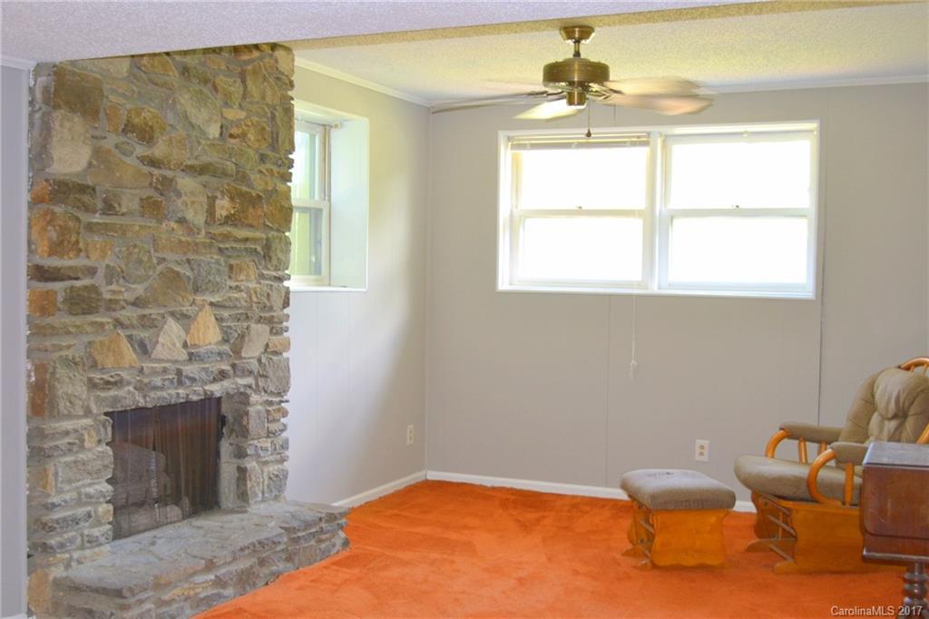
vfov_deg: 31.9
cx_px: 464
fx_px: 1083
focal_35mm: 42
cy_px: 310
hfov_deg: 46.4
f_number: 4.5
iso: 800
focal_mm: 28
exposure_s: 1/30
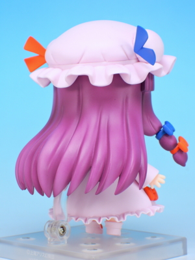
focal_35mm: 120
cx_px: 98
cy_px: 130
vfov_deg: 16.4
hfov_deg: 12.3
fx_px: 901
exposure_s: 1/2.5
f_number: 7.1
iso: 80
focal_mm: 25.5
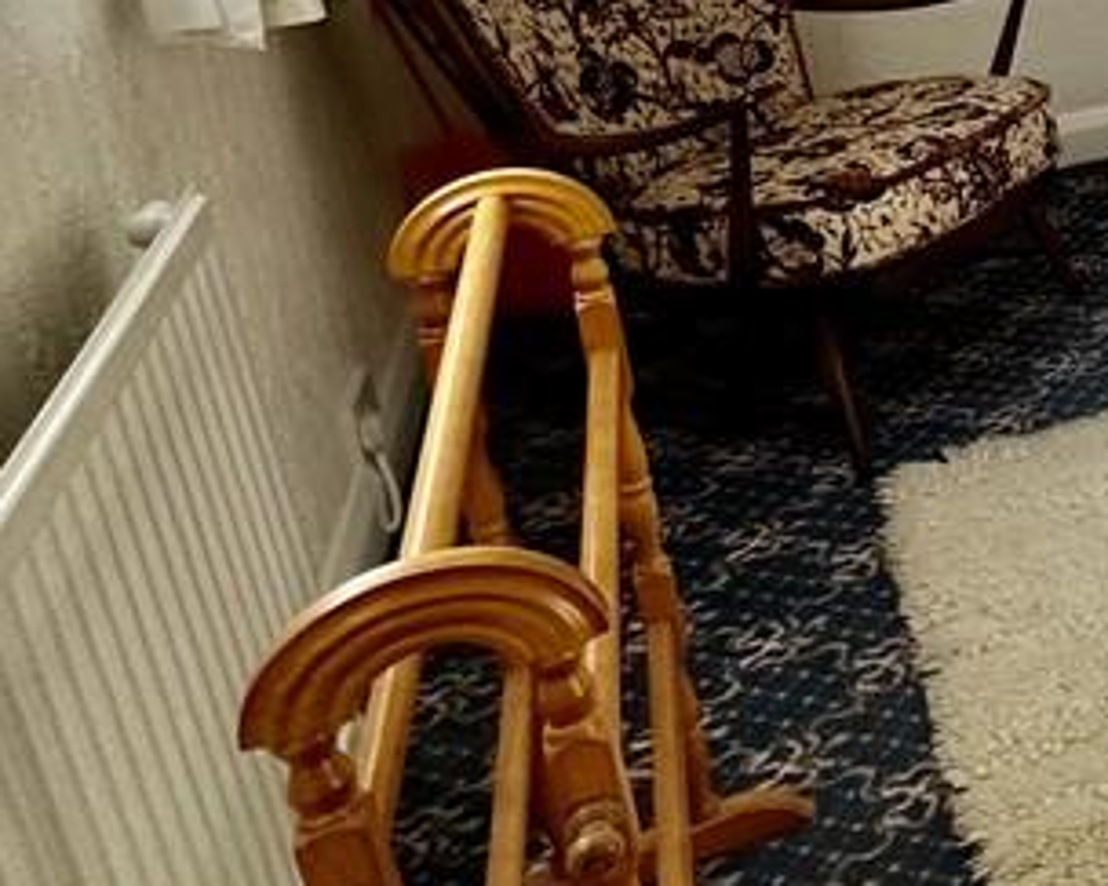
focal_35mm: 46
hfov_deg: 27.2
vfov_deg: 29.8
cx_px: 1688
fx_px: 1508
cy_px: -62
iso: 200
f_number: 2.2
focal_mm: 2.22
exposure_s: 1/99
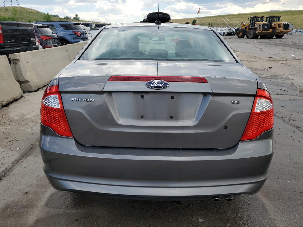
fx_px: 228
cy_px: 114
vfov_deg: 53.1
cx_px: 152
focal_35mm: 26
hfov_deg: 67.3
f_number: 1.5
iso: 50
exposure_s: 1/1250
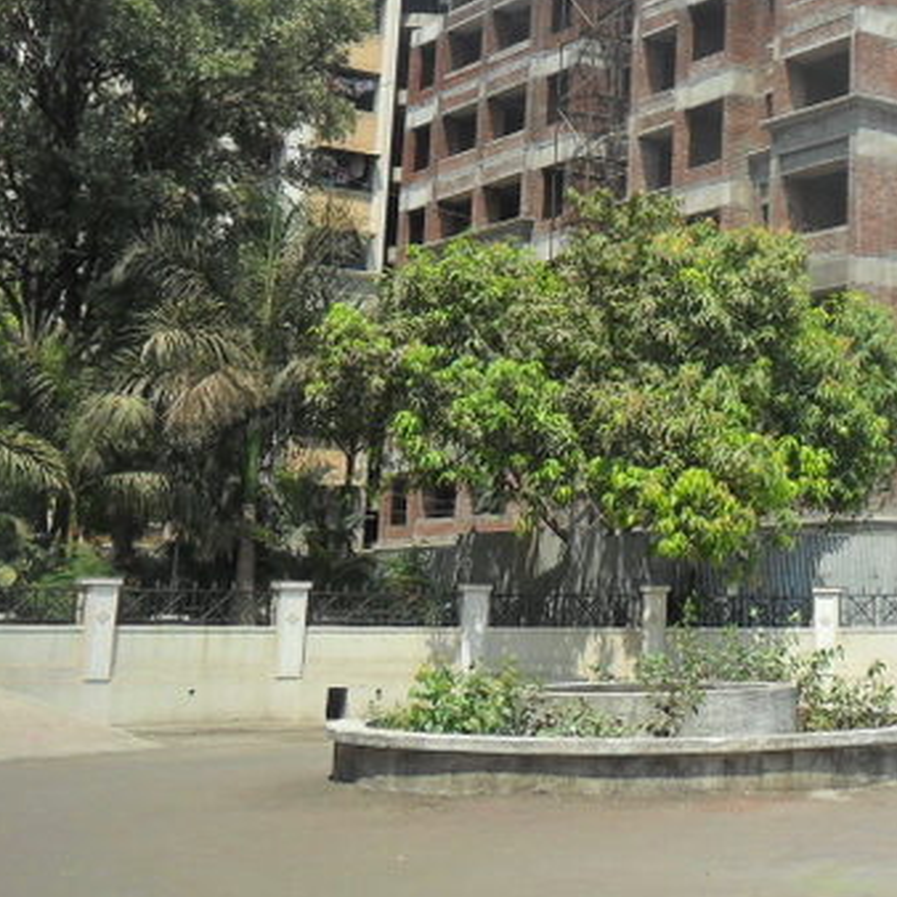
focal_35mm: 67
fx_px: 1964
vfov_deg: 25.2
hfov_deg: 24.2
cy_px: 165
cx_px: 961
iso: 100
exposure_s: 1/750
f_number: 3.7
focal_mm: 5.7
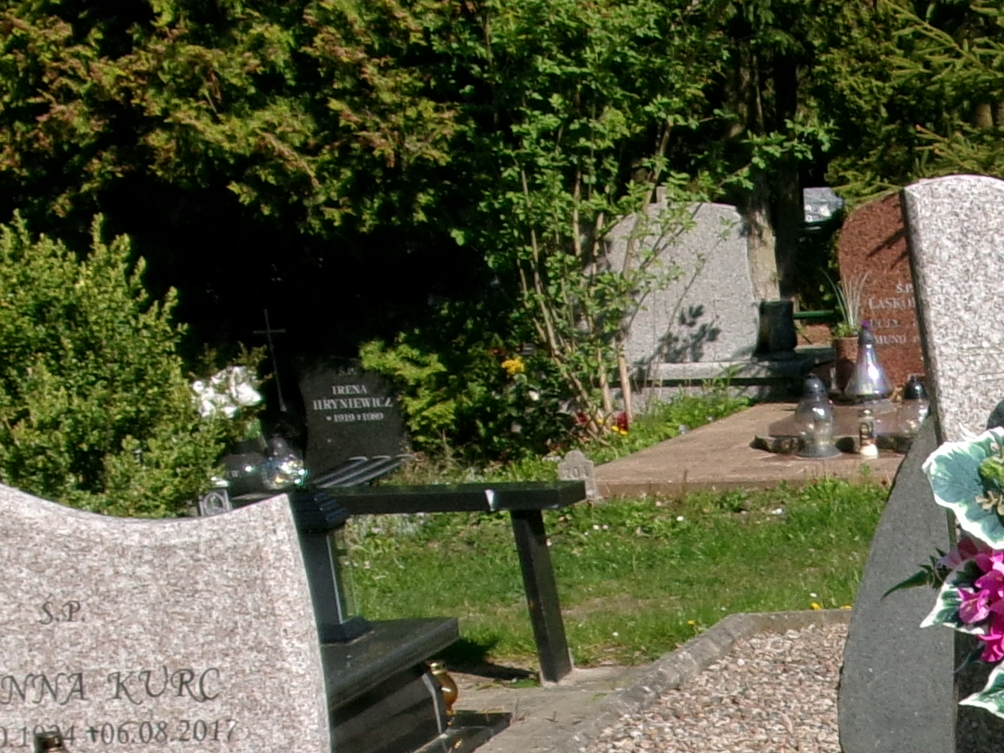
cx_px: 1196
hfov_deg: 19.3
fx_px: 2784
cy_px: 1050
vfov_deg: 14.6
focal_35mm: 96
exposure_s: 1/120
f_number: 10.8
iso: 100
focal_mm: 5.1
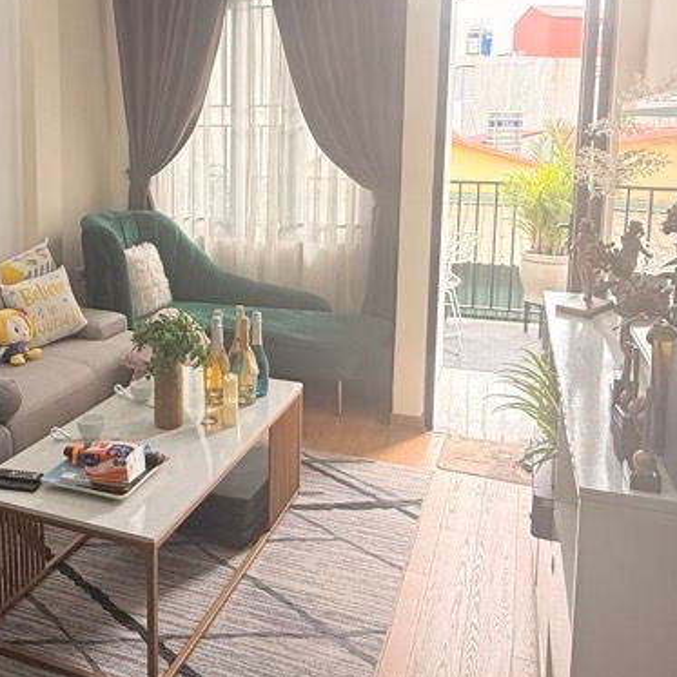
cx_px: 218
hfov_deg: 47.5
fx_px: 752
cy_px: 221
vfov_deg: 47.6
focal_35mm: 34
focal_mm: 2.22
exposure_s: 1/100
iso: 64
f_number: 2.2
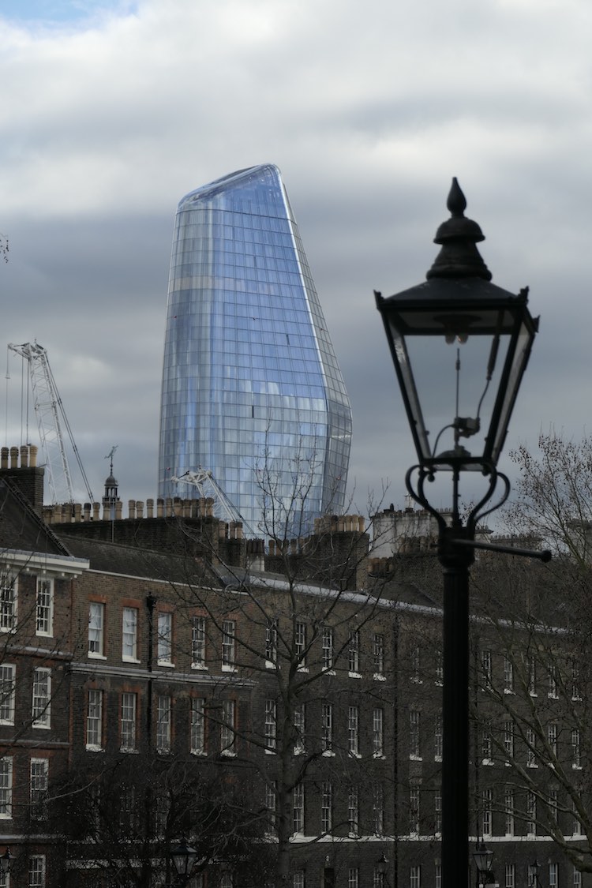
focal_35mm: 112
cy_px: 444
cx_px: 296
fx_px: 2762
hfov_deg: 12.2
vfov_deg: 18.3
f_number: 5.4
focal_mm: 41
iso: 125
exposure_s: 1/400
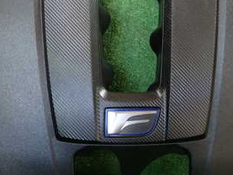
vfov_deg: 22.6
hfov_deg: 29.7
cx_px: 142
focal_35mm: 65
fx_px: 438
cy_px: 85
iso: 200
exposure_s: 1/40
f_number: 2.3
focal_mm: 5.4
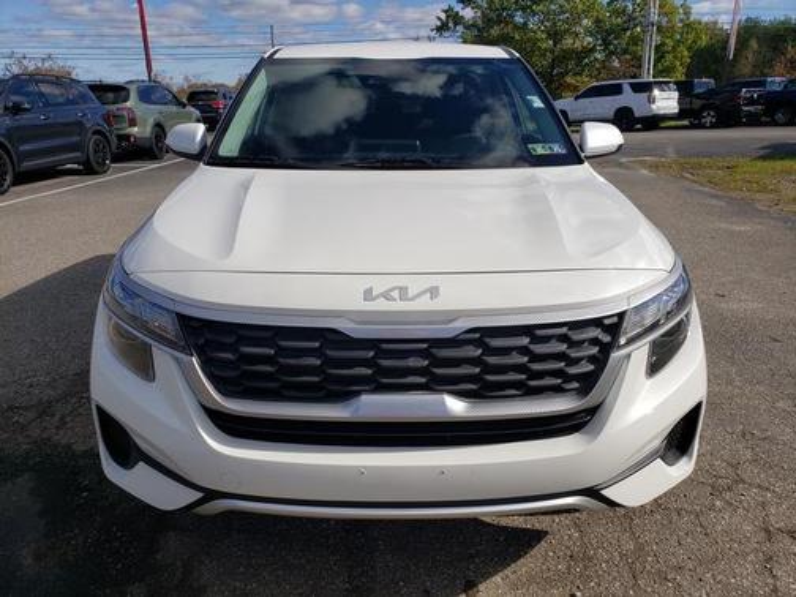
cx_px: 398
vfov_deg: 53.1
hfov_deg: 67.3
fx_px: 598
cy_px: 298
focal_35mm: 26
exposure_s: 1/2686
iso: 50
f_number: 2.4
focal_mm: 4.3
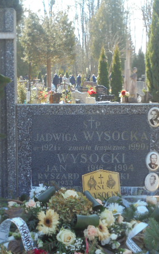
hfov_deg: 18.6
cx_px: 71
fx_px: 485
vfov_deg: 29.4
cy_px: 127
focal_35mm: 70
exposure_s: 1/80
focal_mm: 8.9
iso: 100
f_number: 4.8
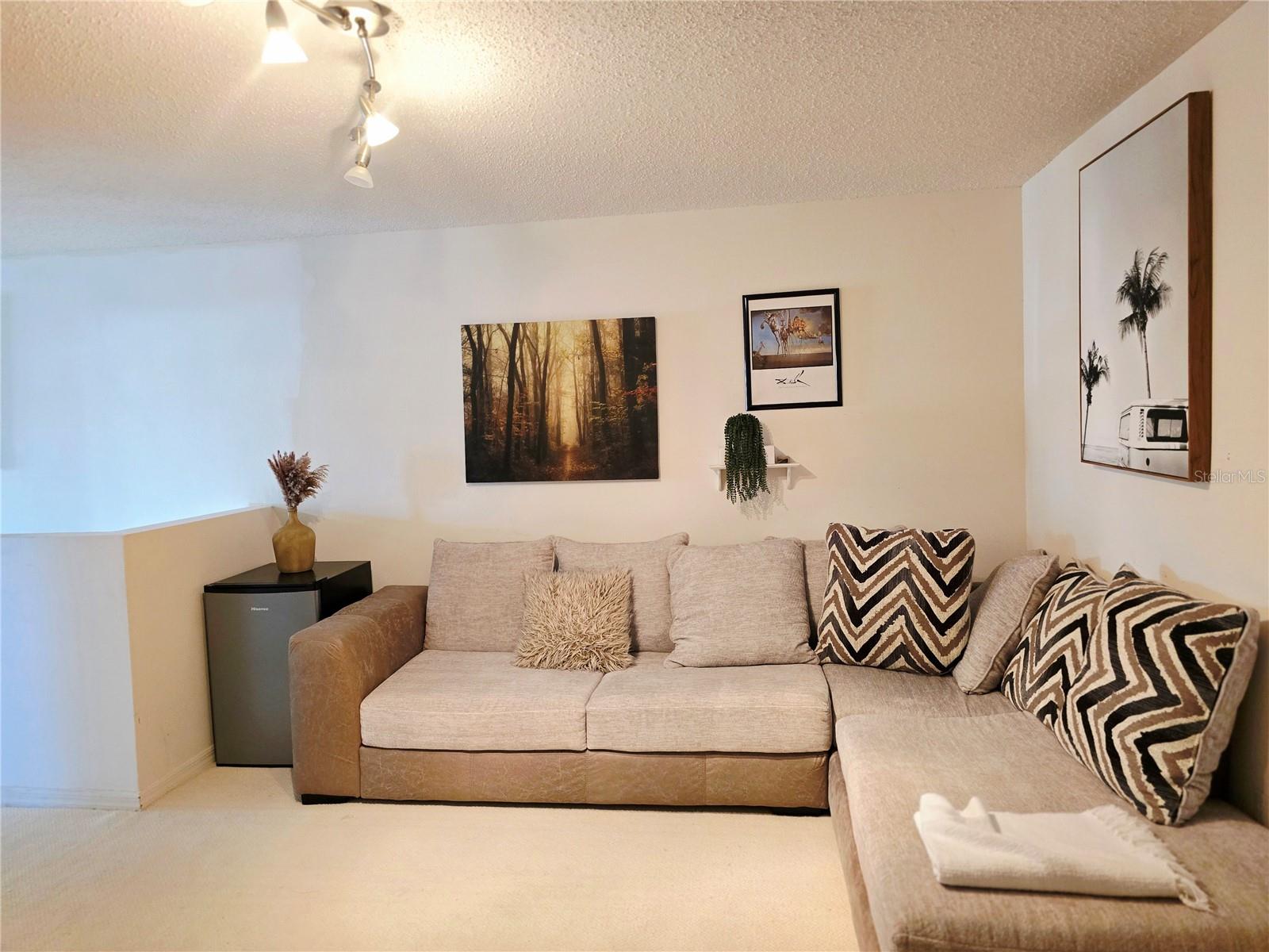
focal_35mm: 23
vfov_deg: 58.9
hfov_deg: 73.9
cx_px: 634
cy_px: 476
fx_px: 843
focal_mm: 6.3
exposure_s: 1/60.2
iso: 640
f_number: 1.7
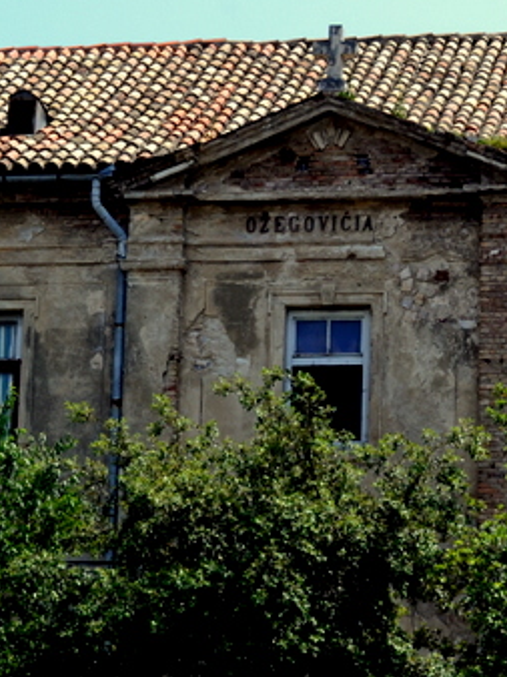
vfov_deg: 16.0
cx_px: 487
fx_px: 2405
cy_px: 489
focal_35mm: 123
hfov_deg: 11.9
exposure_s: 1/320
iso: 400
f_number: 11
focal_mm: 36
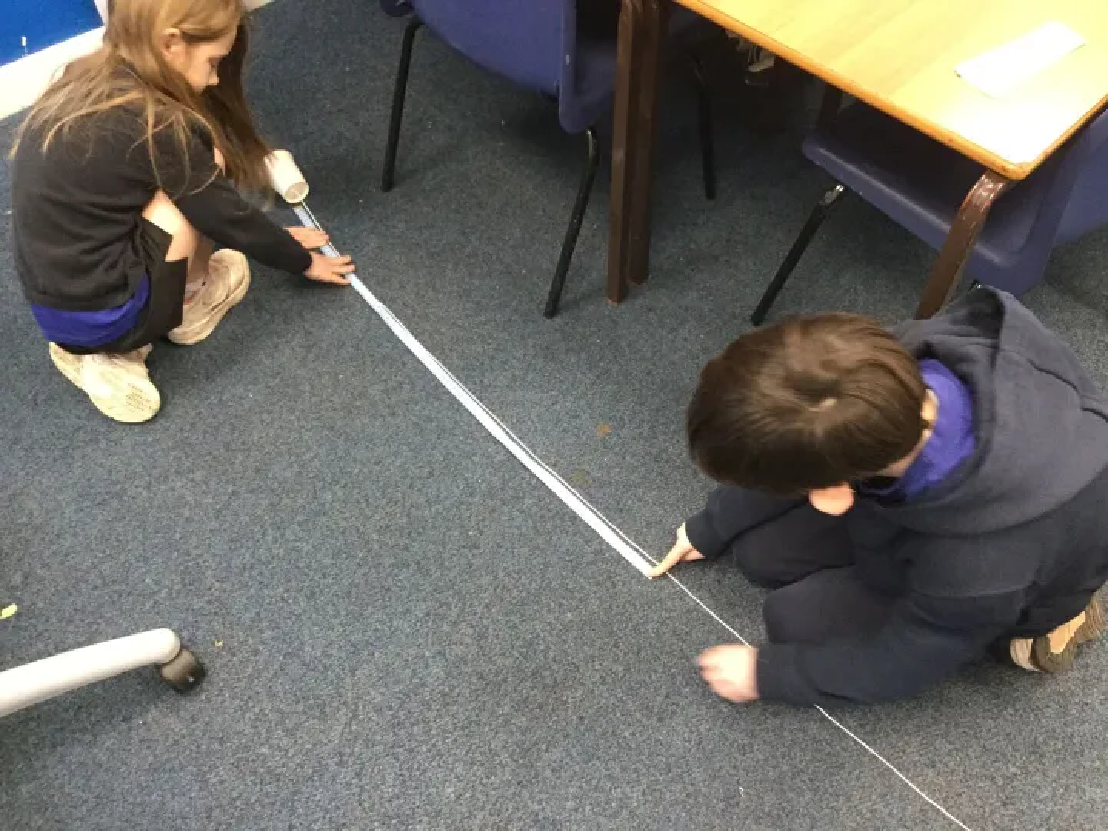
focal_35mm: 31
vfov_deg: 45.4
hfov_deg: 58.4
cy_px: 416
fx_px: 992
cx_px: 554
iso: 200
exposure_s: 1/33
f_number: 2.4
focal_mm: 3.3
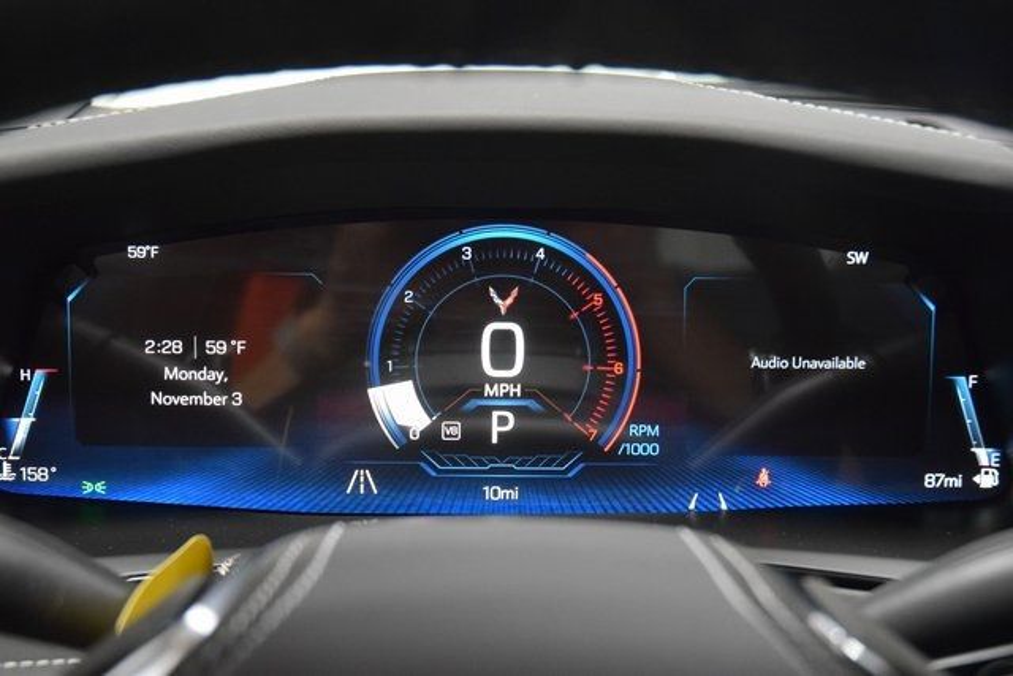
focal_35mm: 57
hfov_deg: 35.0
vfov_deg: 23.8
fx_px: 1604
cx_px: 506
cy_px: 338
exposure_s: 1/50
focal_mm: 38
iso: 3200
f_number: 4.2
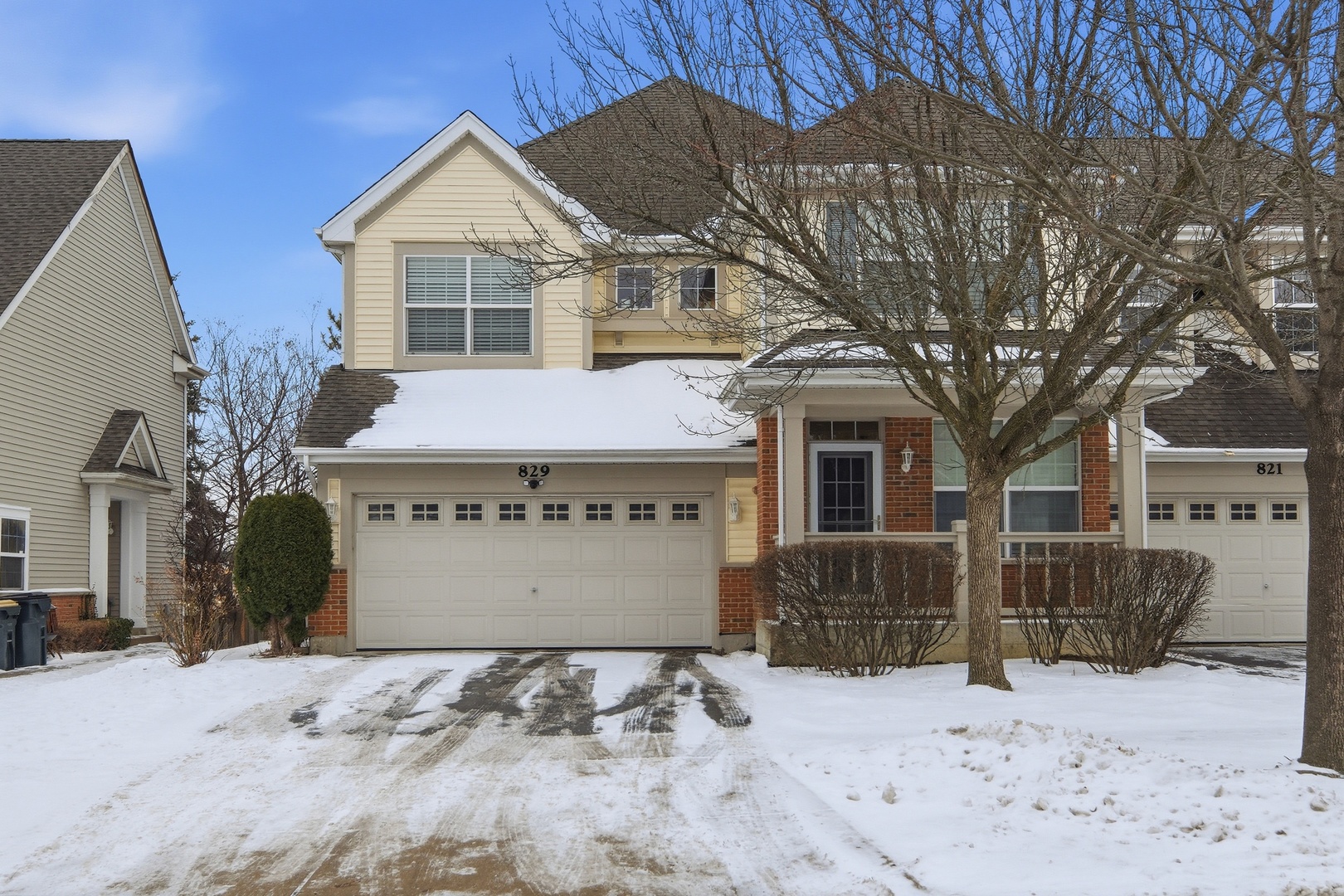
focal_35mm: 36
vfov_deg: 36.9
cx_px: 672
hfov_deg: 53.1
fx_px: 1344
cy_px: 448
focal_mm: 24
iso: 500
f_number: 7.1
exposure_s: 1/4400
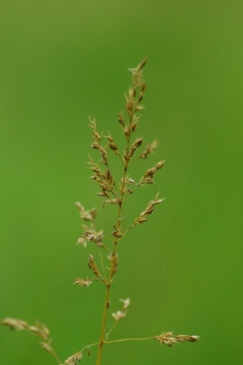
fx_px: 3195
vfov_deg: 6.5
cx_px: 122
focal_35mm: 315
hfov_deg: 4.4
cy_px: 182
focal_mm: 210
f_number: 7.1
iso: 500
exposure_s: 1/400
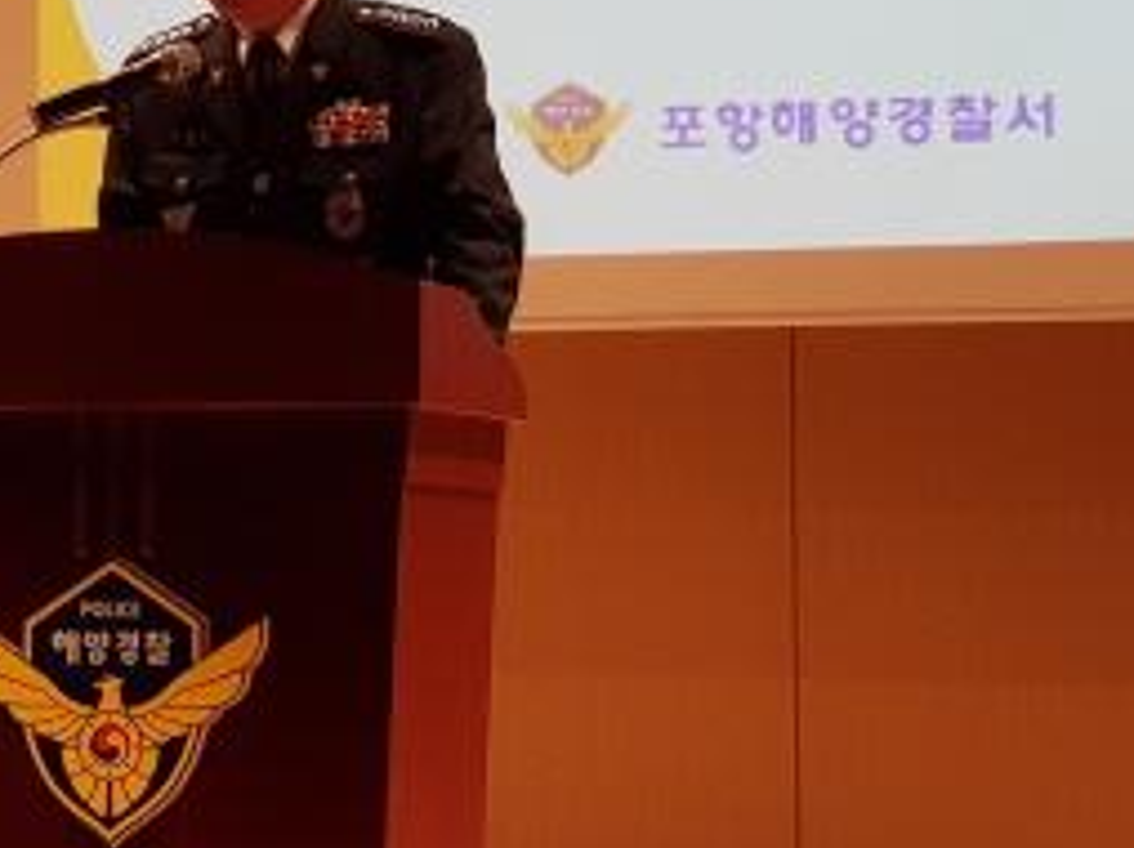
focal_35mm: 123
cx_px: 259
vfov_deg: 12.0
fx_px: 4026
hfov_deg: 15.9
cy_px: 147
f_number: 2.4
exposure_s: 1/30
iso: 80
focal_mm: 6
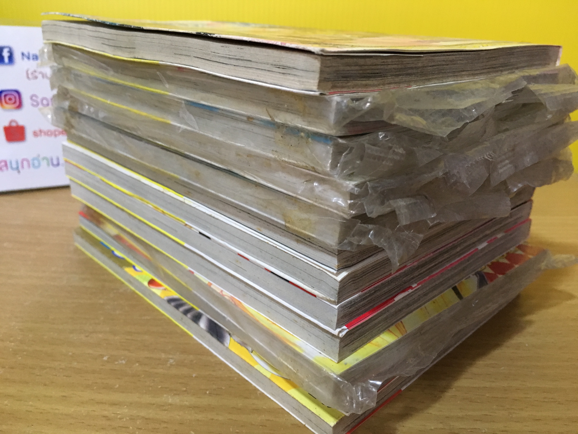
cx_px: 289
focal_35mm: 29
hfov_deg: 61.7
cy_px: 217
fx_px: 484
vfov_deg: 48.2
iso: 200
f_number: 2.2
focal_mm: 4.15
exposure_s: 1/17
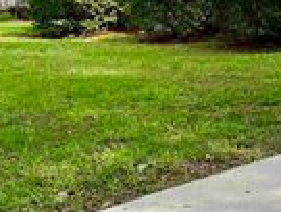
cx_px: 429
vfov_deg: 15.2
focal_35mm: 96
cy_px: 5
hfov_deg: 18.0
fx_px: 781
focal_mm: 5.7
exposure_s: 1/763
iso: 50
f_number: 1.5
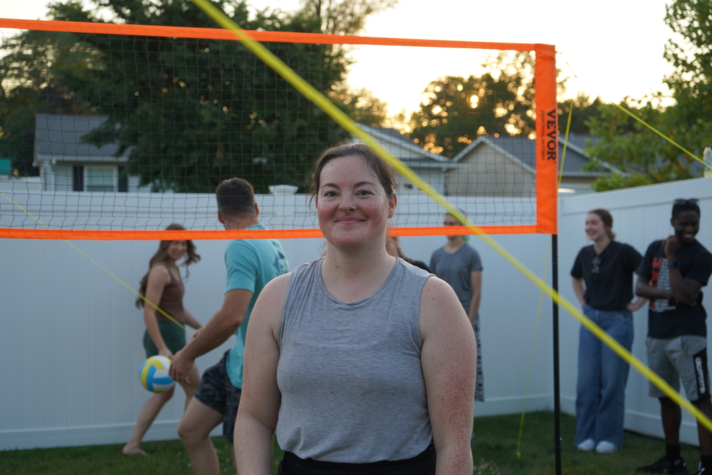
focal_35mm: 45
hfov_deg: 43.6
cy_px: 238
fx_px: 890
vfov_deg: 29.9
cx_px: 356
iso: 160
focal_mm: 45
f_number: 4.5
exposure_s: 1/160
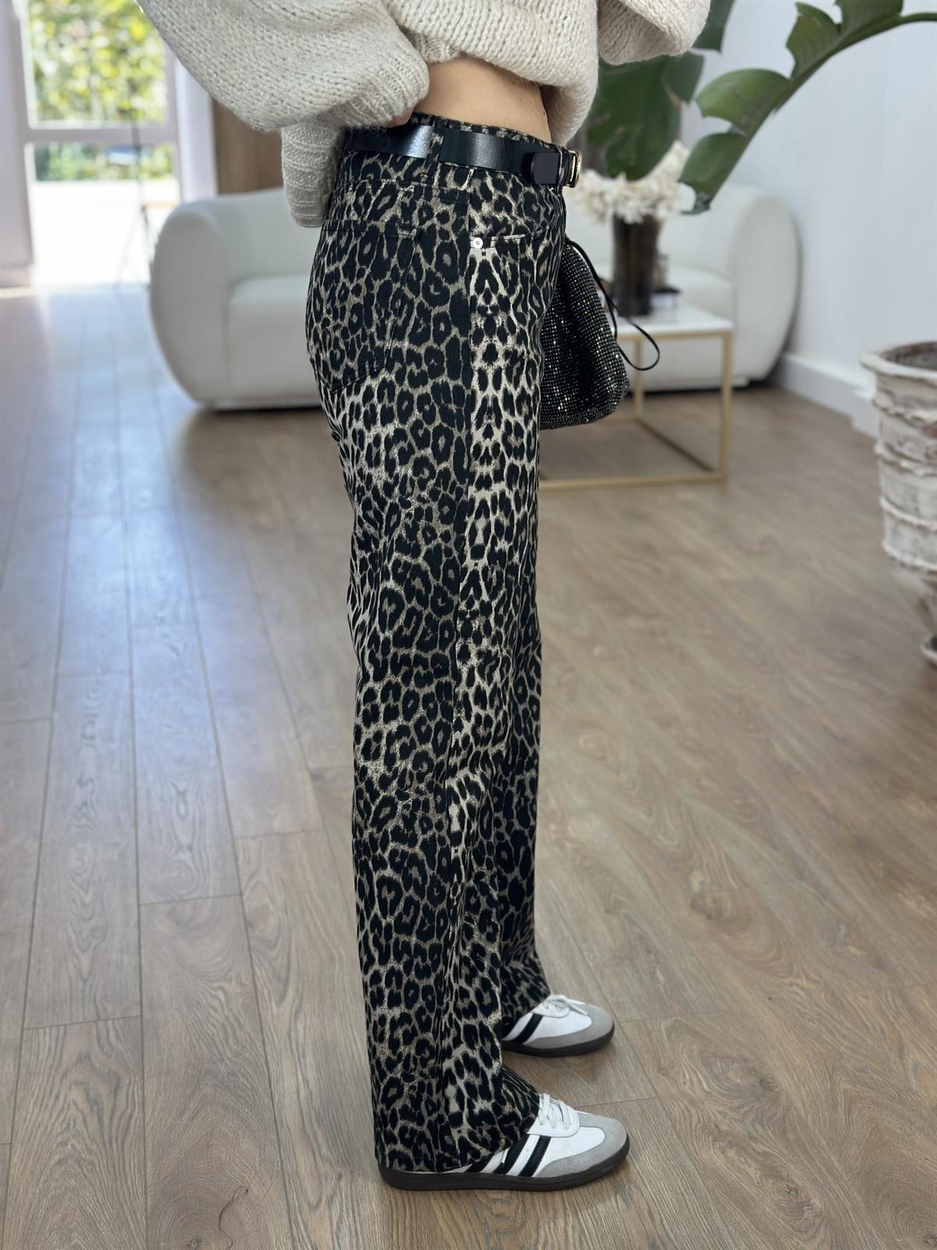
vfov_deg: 39.7
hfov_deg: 30.3
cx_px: 468
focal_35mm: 48
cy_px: 625
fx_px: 1732
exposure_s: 1/104
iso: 64
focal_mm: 6.86
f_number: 1.78
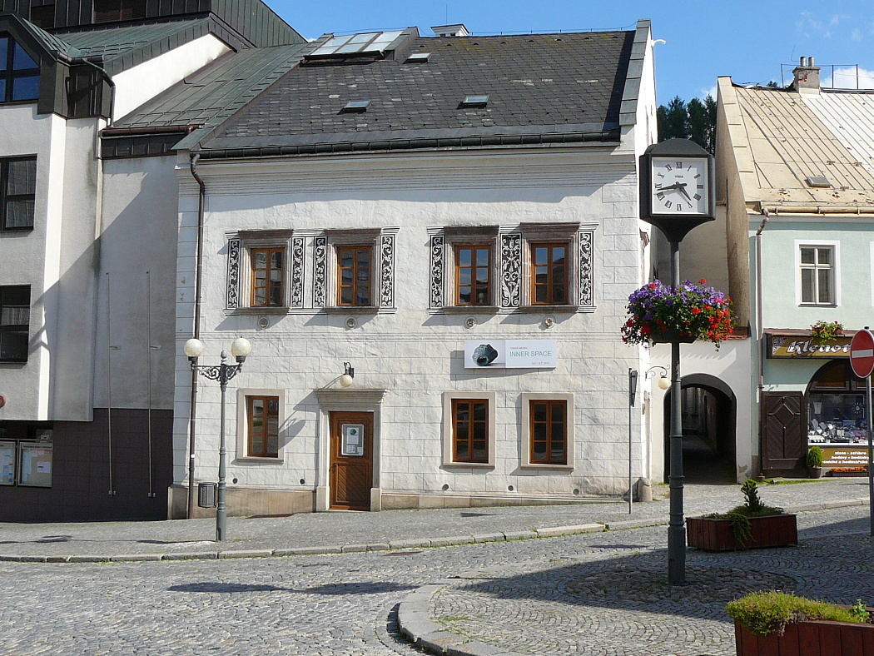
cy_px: 328
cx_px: 437
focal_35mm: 41
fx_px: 1035
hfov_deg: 45.8
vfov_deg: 35.1
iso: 80
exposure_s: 1/500
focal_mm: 5.2
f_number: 5
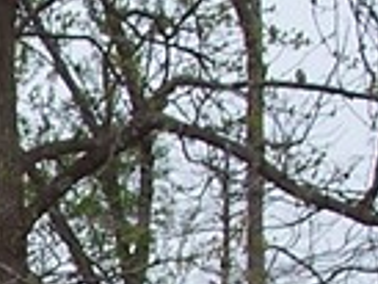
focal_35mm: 292
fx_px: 3191
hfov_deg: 6.2
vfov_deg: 5.0
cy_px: 524
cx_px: -786
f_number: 4
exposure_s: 1/750
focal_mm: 8
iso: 100
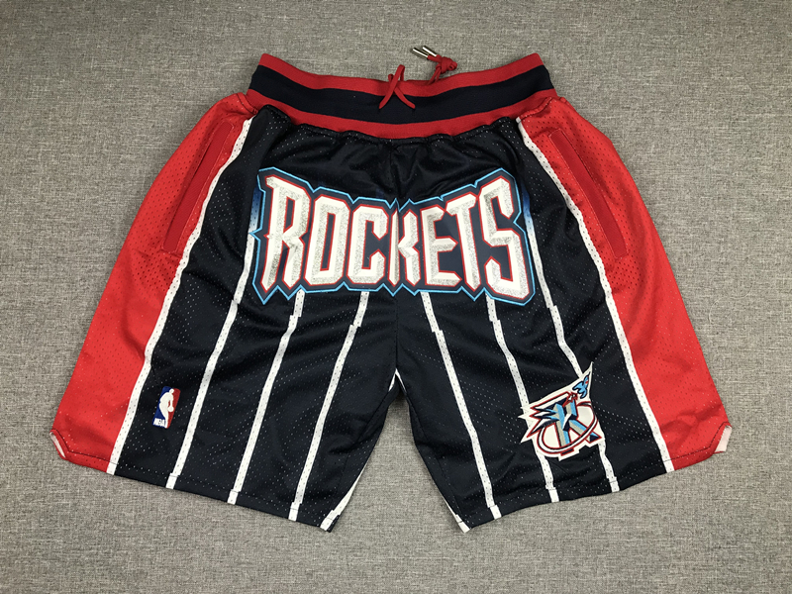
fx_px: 641
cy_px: 297
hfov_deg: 63.4
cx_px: 396
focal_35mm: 28
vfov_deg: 49.7
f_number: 1.8
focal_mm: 3.99
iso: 25
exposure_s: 1/33
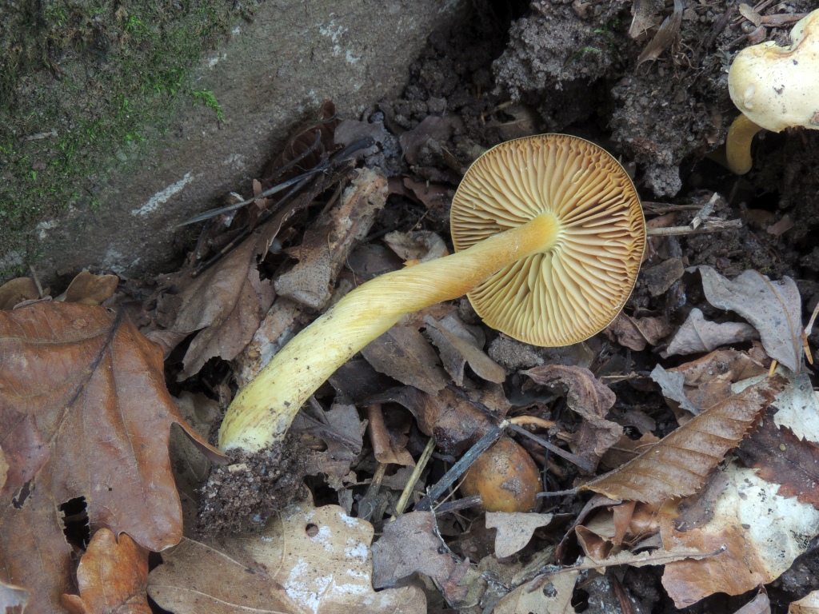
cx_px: 410
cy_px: 307
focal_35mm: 43
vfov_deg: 33.6
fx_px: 1017
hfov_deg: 43.9
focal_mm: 7.6
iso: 100
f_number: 7.6
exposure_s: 1/2
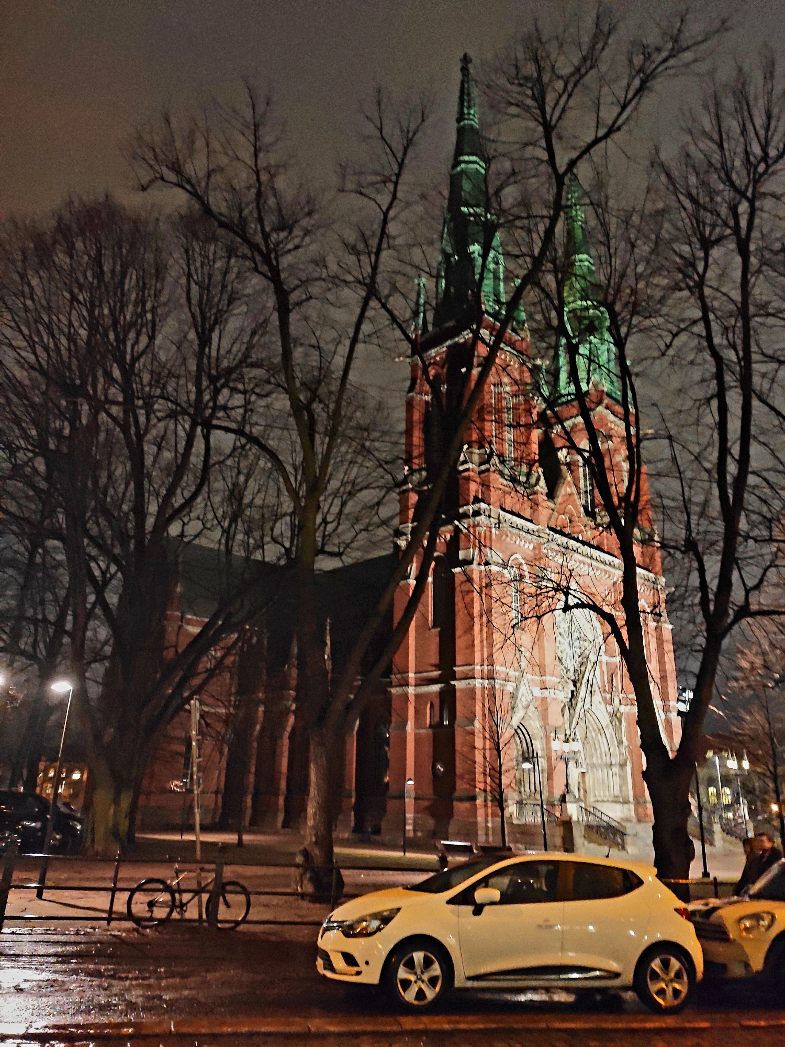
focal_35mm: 26
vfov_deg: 67.3
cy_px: 524
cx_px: 392
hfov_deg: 53.1
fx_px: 786
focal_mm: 4.77
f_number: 1.75
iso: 7079
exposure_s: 1/33
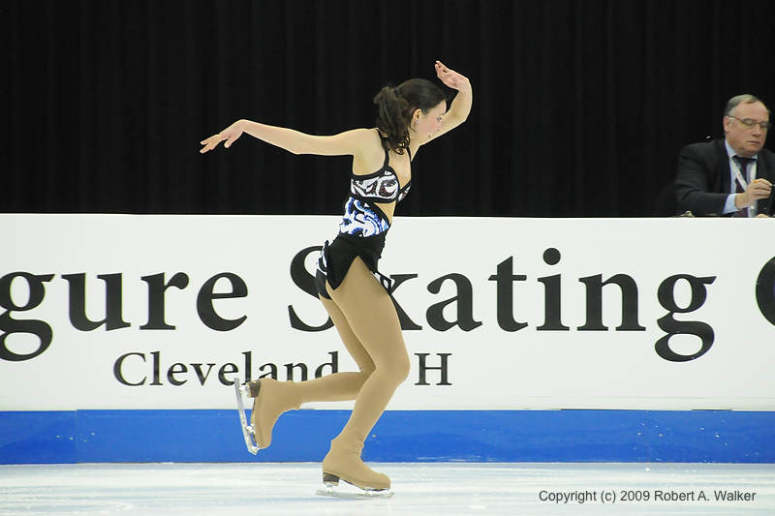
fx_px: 5488
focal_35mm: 255
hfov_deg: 8.1
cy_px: 258
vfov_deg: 5.4
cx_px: 388
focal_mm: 170
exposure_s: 1/400
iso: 3200
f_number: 5.6
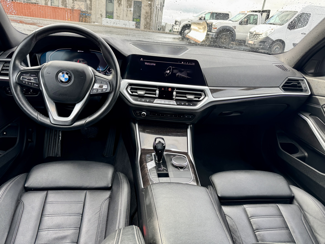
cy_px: 122
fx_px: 225
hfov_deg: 71.6
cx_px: 162
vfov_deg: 56.8
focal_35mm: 24
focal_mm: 6.76
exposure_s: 1/121
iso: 64
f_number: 1.78
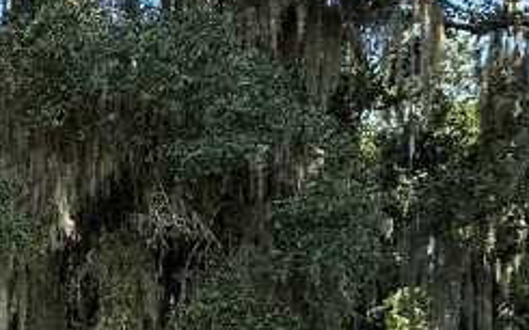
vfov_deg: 19.0
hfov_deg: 26.3
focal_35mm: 62
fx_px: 894
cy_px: 455
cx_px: -212
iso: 50
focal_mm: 2.22
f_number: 2.2
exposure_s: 1/498
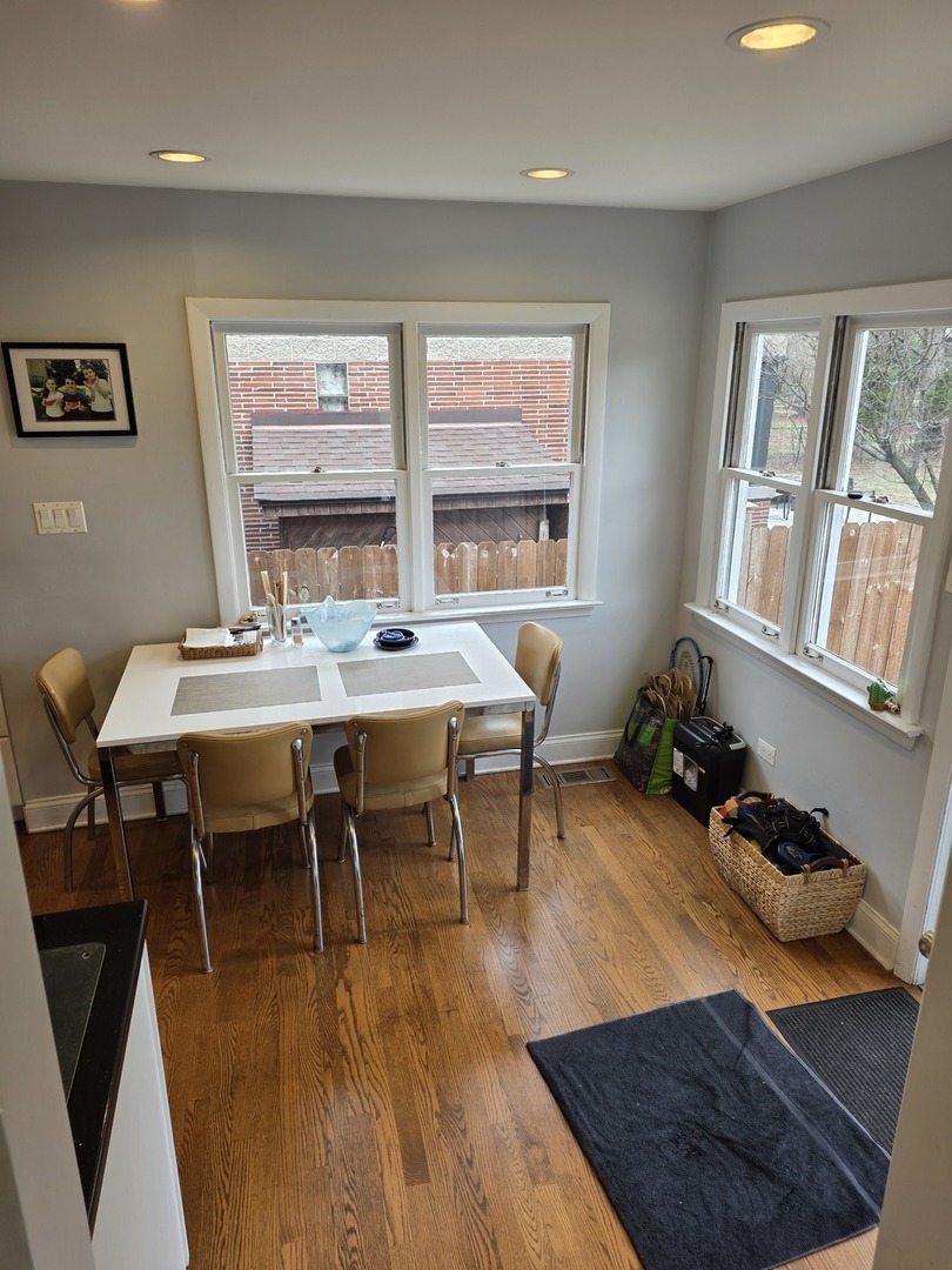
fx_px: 843
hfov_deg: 58.9
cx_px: 476
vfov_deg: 73.9
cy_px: 635
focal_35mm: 23
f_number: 1.7
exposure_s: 1/180
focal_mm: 6.25
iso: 64
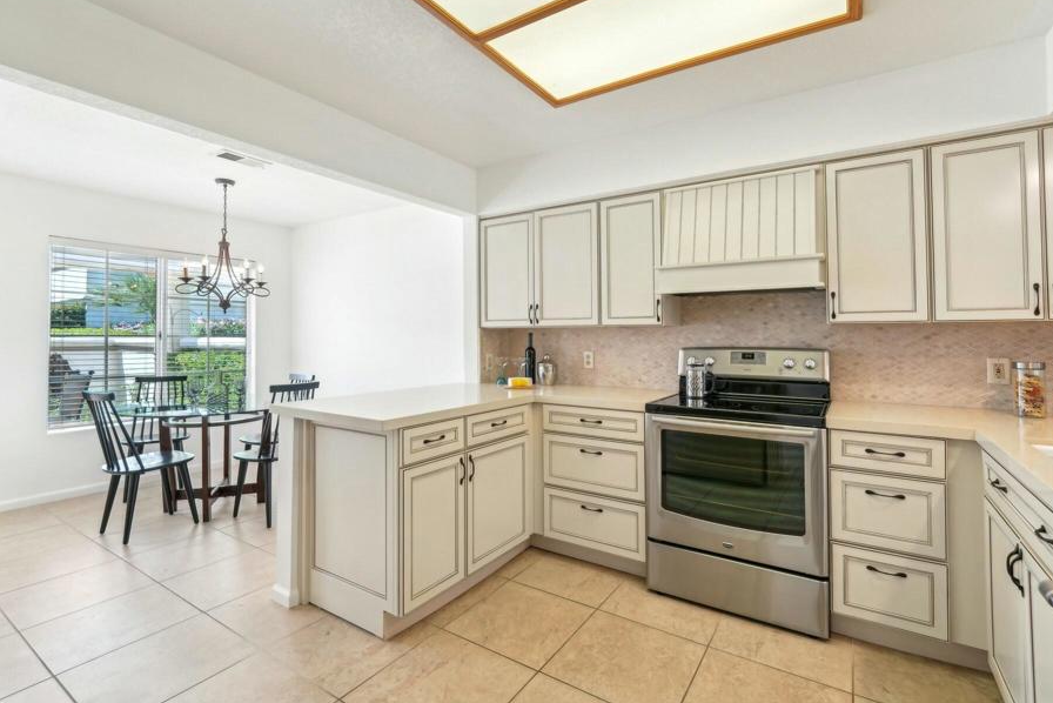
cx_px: 544
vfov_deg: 73.7
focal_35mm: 16
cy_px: 334
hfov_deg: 96.7
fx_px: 468
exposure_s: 1/30
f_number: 8
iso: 400
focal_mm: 14
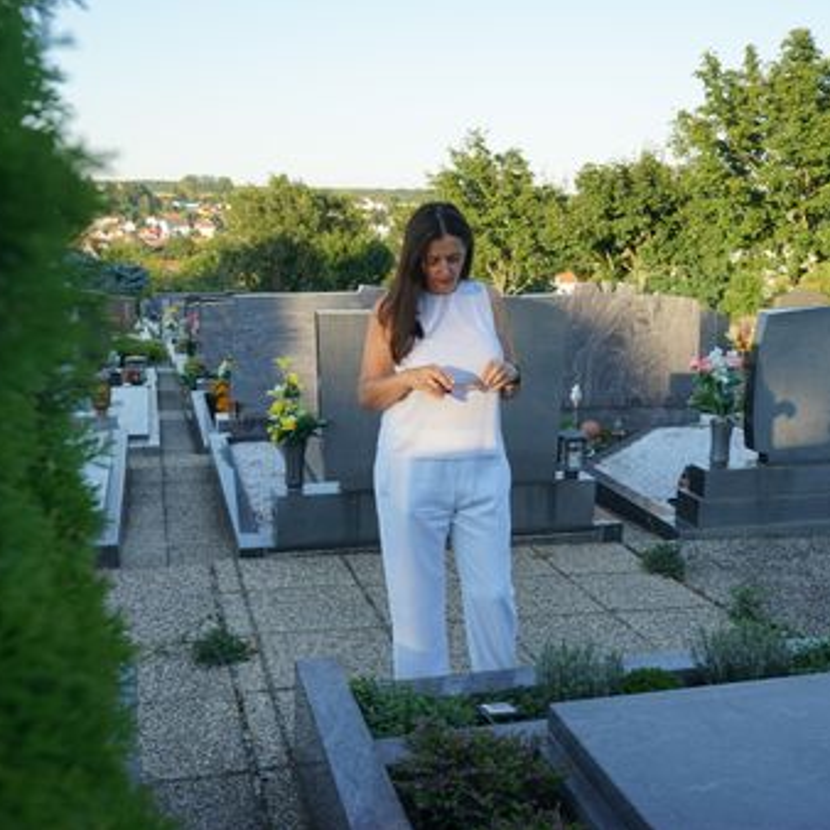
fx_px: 977
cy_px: 416
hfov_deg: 46.0
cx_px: 415
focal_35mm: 36
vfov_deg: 46.0
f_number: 6.3
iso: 100
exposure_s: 1/100
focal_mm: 28
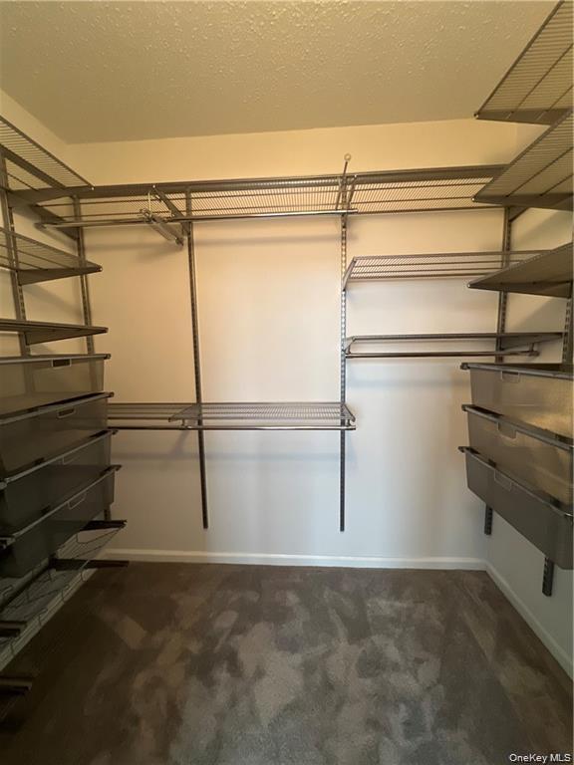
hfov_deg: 89.9
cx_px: 287
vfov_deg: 106.2
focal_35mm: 13
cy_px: 382
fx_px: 287
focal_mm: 1.57
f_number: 1.8
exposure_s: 1/60
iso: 320
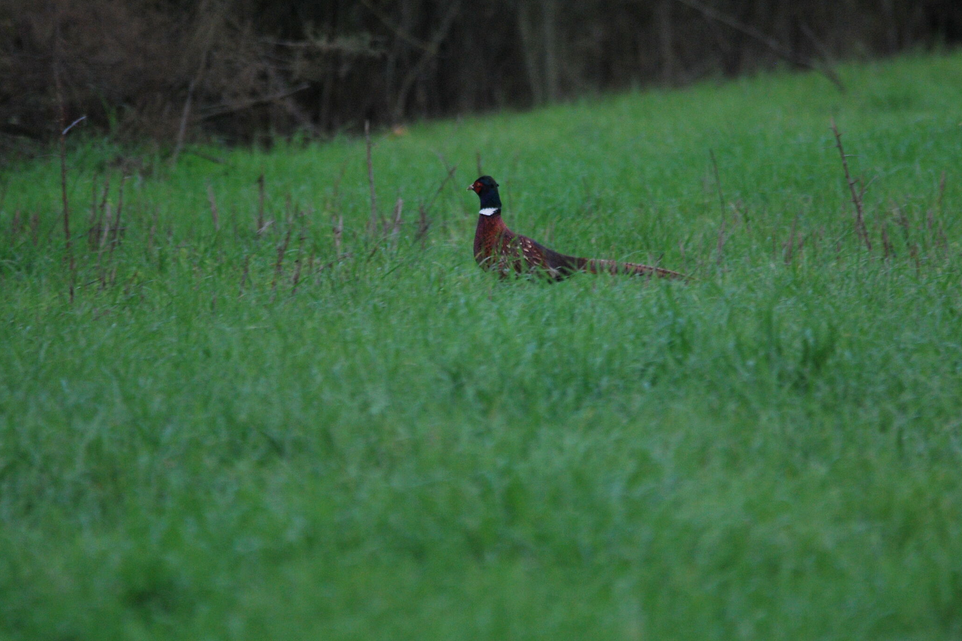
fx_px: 23485
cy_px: 301
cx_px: 501
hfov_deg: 2.3
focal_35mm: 879
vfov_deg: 1.6
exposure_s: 1/320
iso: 800
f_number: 6.3
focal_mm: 500
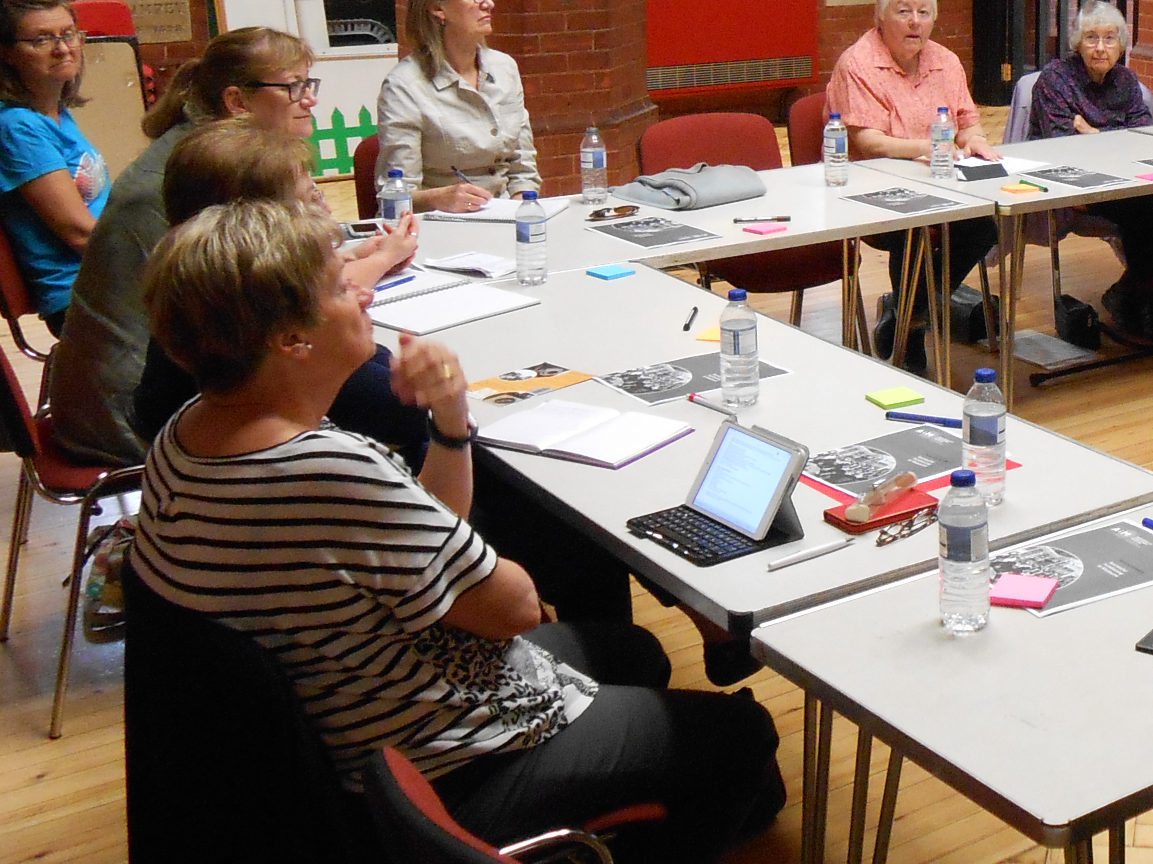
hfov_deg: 34.0
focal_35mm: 52
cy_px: 181
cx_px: 1118
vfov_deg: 27.5
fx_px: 1732
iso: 400
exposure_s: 1/30
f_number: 3.5
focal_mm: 4.6
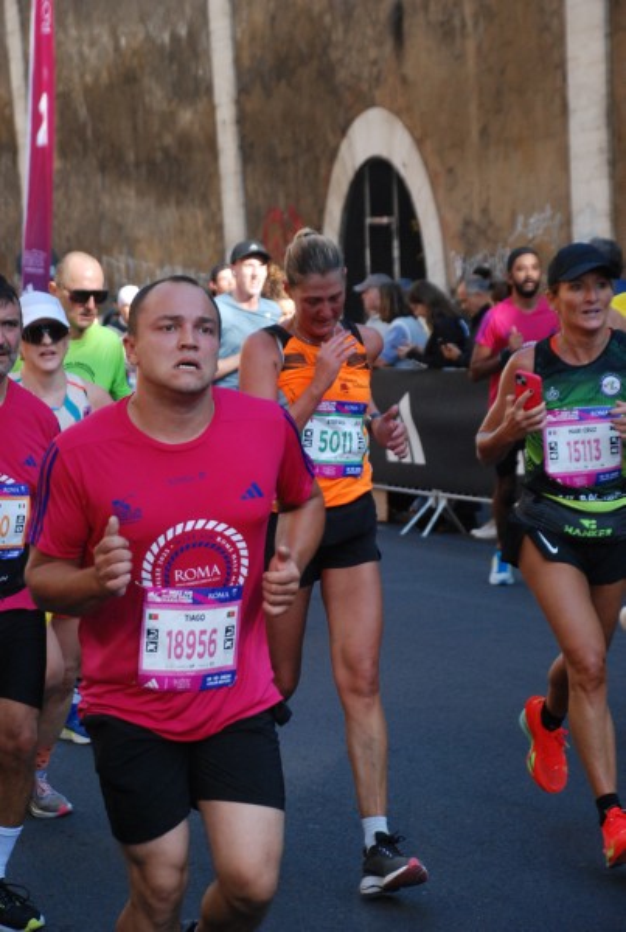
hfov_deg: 12.2
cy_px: 466
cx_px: 313
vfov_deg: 18.1
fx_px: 2919
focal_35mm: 112
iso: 1000
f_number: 5.6
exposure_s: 1/640
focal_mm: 75
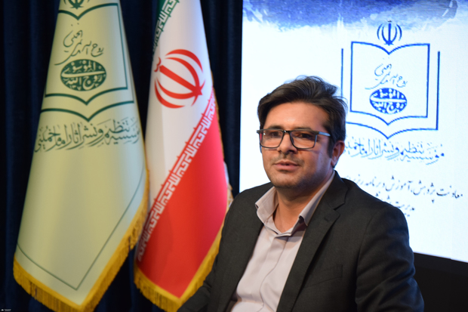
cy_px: 156
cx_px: 234
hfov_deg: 19.5
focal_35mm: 105
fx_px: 1365
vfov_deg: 13.0
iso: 1000
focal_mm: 70
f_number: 5.3
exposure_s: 1/60
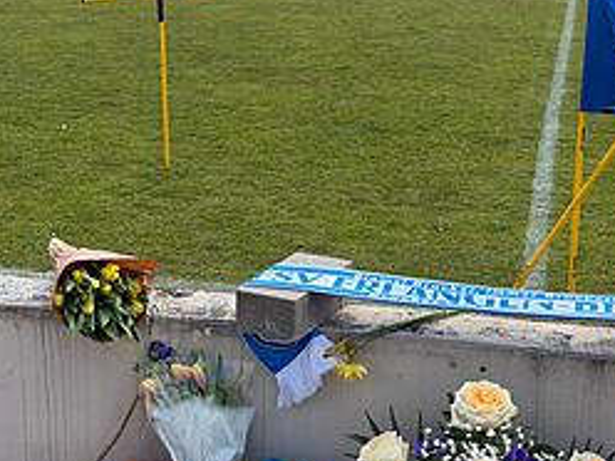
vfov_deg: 21.5
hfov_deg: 28.6
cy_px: 151
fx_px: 1208
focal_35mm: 68
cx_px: 295
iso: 64
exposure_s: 1/1838
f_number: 1.78
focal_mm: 6.76
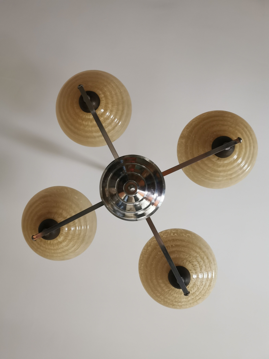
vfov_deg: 65.3
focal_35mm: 27
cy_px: 180
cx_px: 134
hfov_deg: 51.4
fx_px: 280
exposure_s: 1/33.3
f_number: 1.6
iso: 320
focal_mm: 5.56
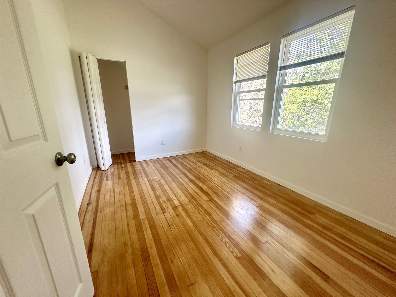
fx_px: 160
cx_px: 198
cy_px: 148
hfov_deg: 102.1
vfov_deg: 85.7
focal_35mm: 14
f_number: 2.2
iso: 160
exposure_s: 1/99
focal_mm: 2.22
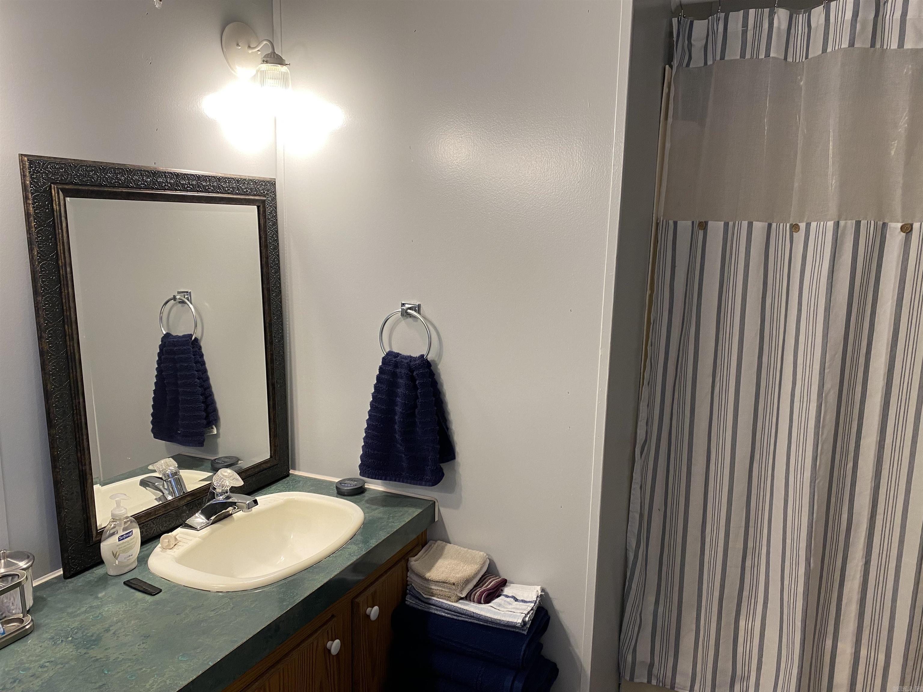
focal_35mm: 26
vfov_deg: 53.1
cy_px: 346
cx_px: 462
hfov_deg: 67.3
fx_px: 693
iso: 80
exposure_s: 1/60
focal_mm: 4.25
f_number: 1.8
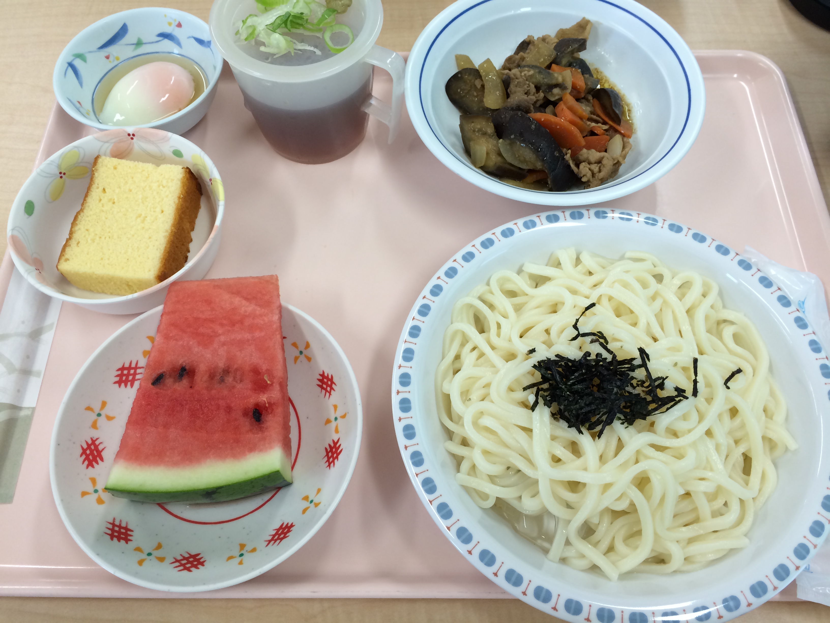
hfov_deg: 60.0
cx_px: 415
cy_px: 312
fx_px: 719
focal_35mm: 30
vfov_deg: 46.8
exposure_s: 1/40
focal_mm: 4.12
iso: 40
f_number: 2.2
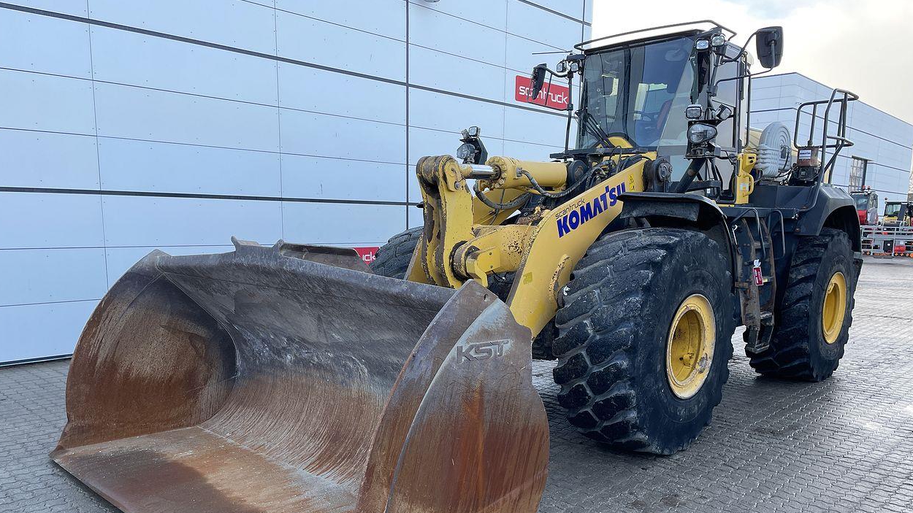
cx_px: 446
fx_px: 702
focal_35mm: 29
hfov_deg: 66.1
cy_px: 349
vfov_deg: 39.6
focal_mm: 4.2
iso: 32
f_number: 1.6
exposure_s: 1/387
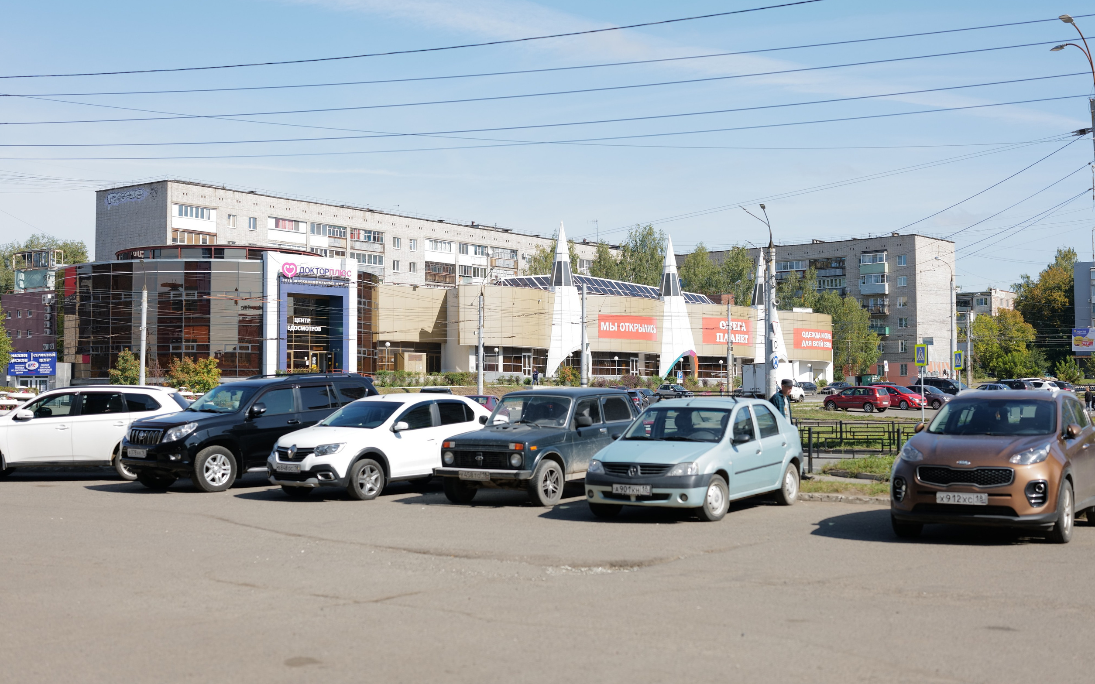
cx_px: 557
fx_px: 1552
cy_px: 317
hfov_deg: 38.9
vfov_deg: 24.9
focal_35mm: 52
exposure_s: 1/1600
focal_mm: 50
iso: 100
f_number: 2.5
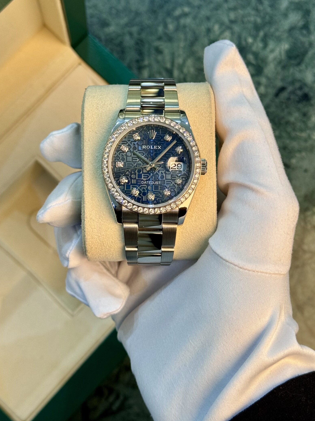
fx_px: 716
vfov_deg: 32.6
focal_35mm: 59
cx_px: 159
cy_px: 174
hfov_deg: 24.8
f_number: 1.78
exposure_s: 1/50
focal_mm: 6.76
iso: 64
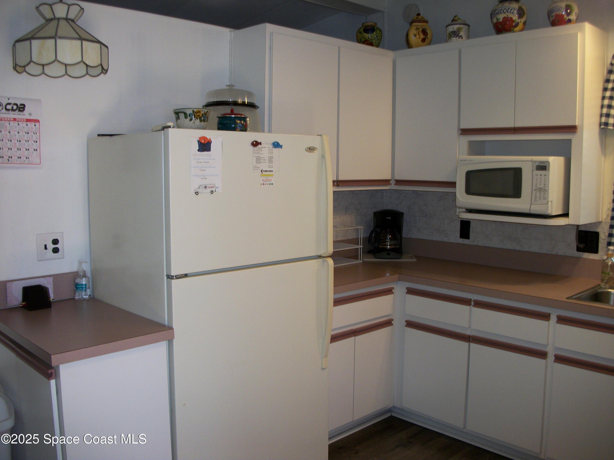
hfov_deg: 56.8
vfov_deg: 44.2
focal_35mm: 32
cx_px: 307
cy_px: 230
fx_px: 568
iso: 80
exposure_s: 1/30
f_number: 2.9
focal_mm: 5.7
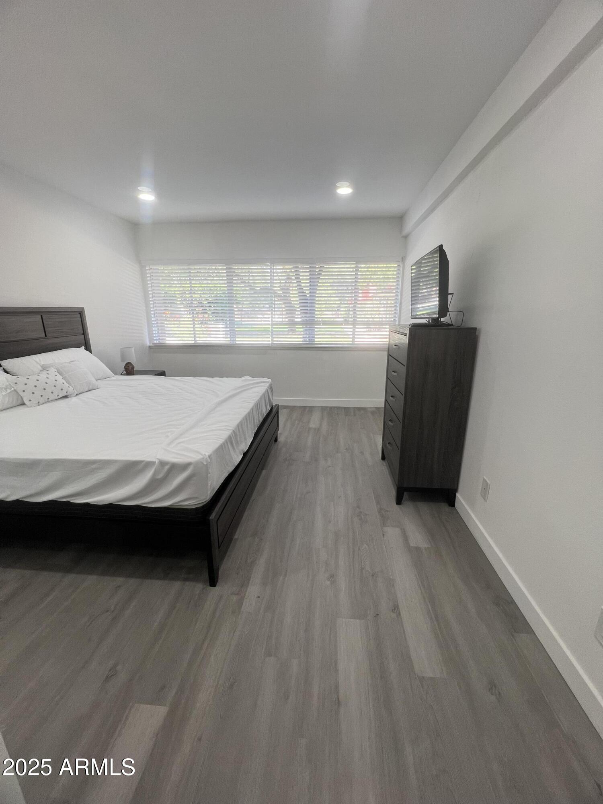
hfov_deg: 89.9
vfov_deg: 106.2
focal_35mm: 13
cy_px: 402
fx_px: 302
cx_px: 302
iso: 80
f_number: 1.8
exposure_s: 1/120
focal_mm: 1.57
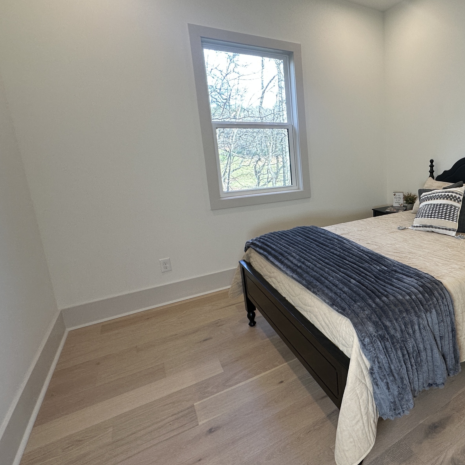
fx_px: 319
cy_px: 207
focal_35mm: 21
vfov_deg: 71.9
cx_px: 379
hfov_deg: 65.0
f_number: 2.2
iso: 100
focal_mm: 2.22
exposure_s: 1/120
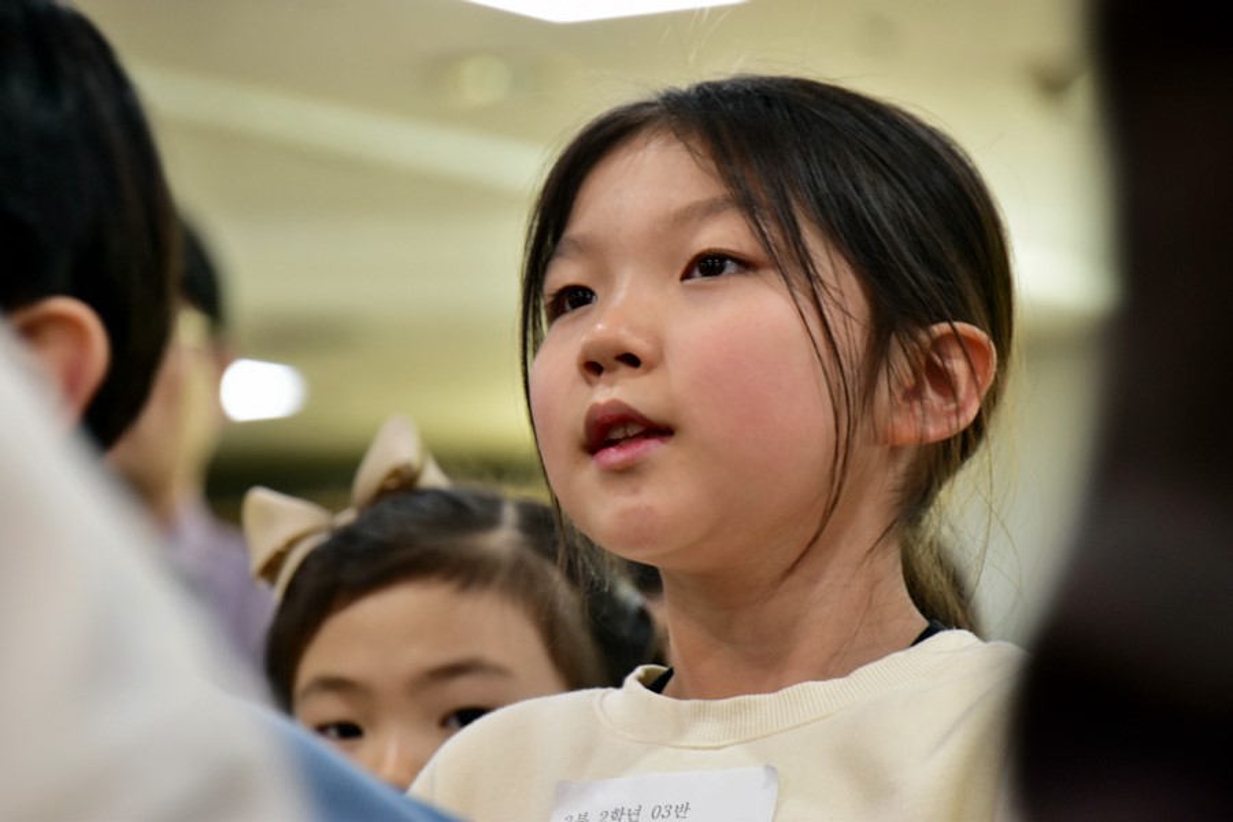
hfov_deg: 6.9
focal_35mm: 300
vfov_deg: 4.6
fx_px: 10274
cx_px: 616
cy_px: 411
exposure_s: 1/25
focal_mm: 200
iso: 800
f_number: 6.3
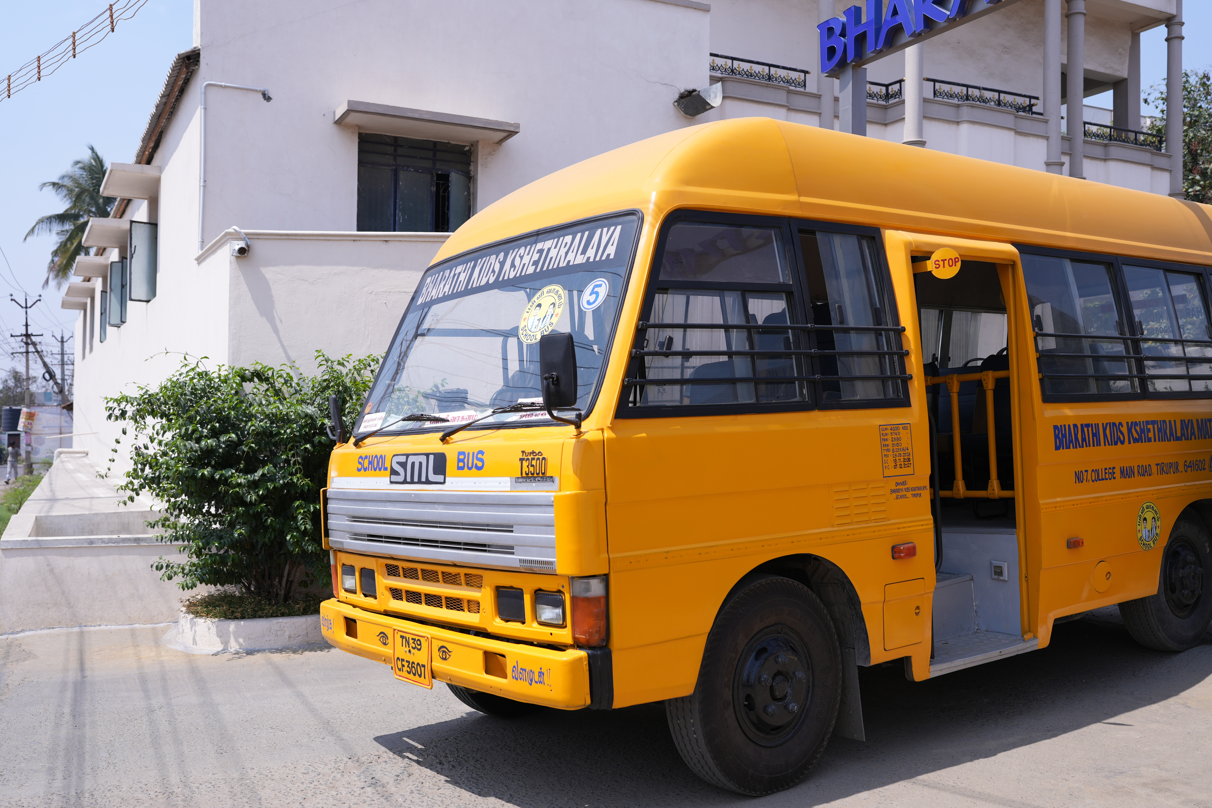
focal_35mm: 35
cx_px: 606
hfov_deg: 54.4
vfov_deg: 37.9
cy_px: 404
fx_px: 1178
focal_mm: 35
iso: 100
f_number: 4
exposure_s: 1/1000
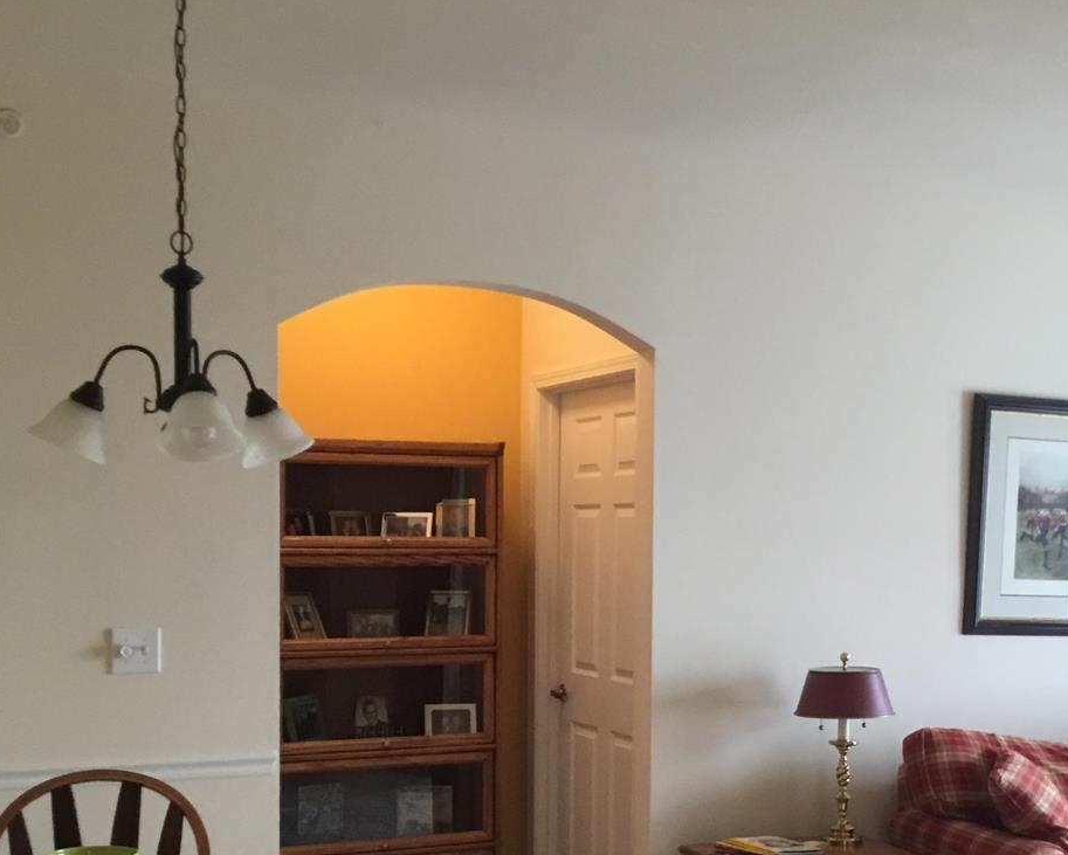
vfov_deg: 28.4
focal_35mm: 53
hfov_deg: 35.1
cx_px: 697
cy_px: 585
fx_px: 1676
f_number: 2.4
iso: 100
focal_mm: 3.3
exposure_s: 1/30
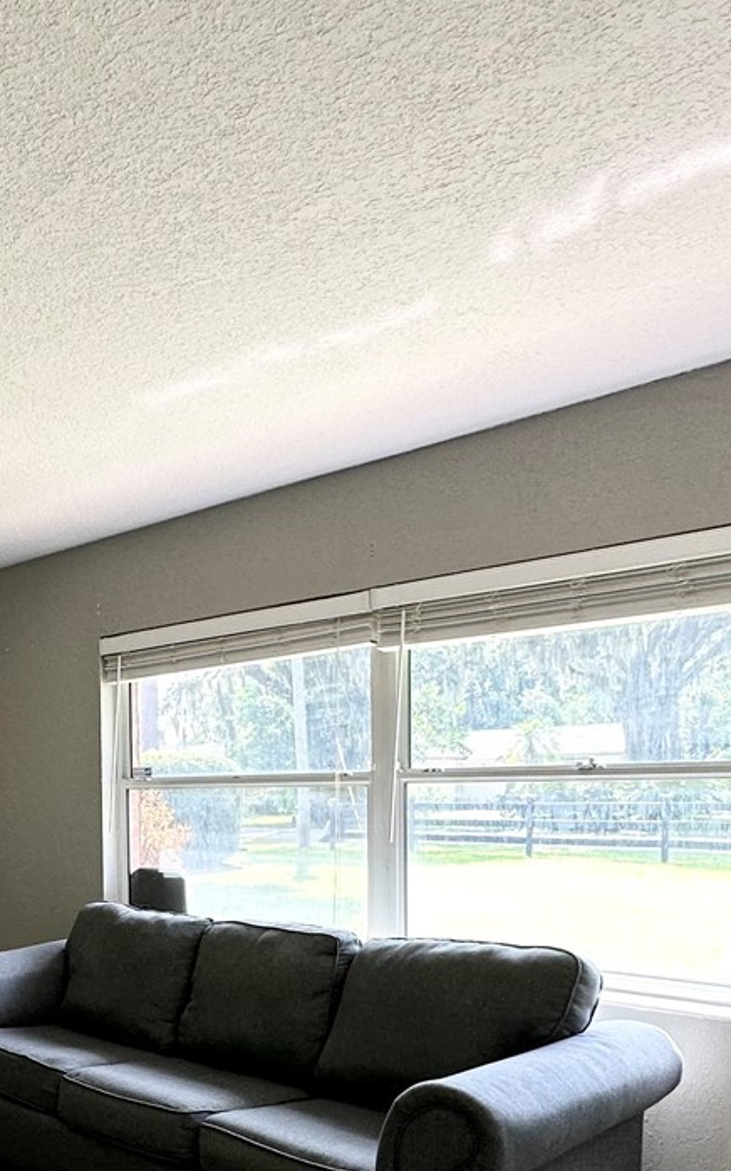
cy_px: 854
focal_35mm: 34
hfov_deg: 34.7
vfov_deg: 54.5
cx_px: 42
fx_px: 1084
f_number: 2.2
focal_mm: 2.22
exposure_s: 1/120
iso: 100
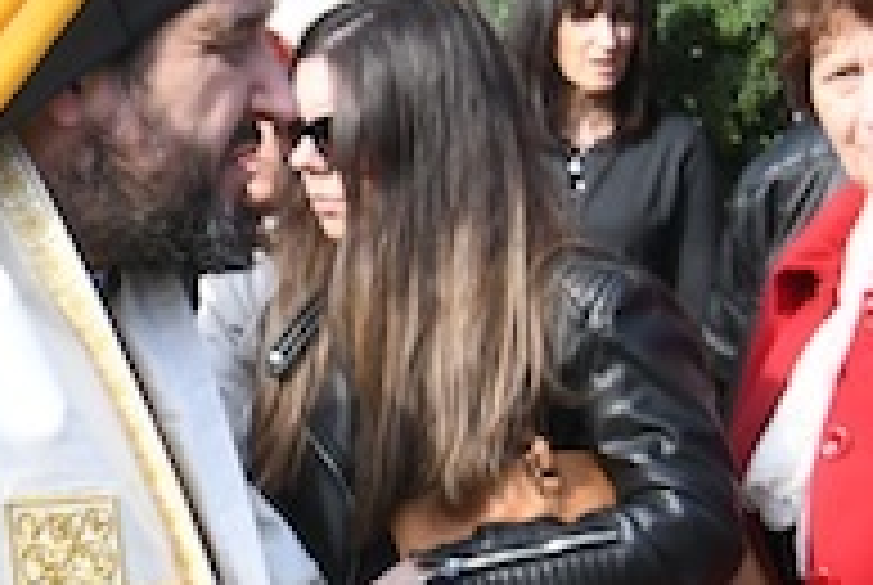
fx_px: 5100
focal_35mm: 210
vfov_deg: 6.6
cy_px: 171
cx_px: -994
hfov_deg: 9.1
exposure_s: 1/160
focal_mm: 34
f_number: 16
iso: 1000
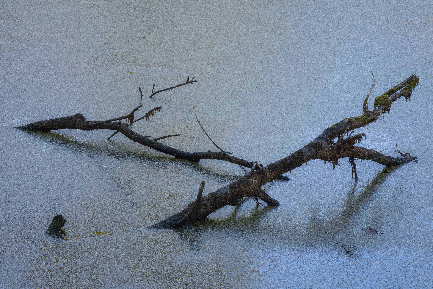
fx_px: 1648
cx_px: 216
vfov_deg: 10.0
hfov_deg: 15.0
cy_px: 144
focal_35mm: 137
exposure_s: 1/50
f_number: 10
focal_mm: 50.23
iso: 640
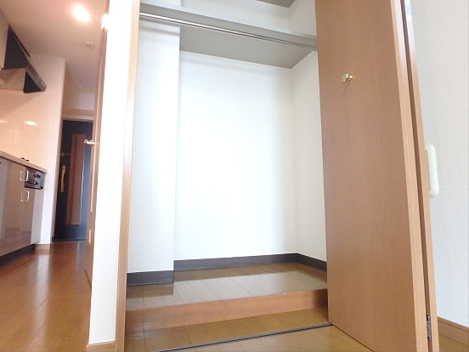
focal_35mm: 21
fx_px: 285
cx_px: 234
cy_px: 176
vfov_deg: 63.4
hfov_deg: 79.0
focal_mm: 3.7
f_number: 3.5
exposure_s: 1/40
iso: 800
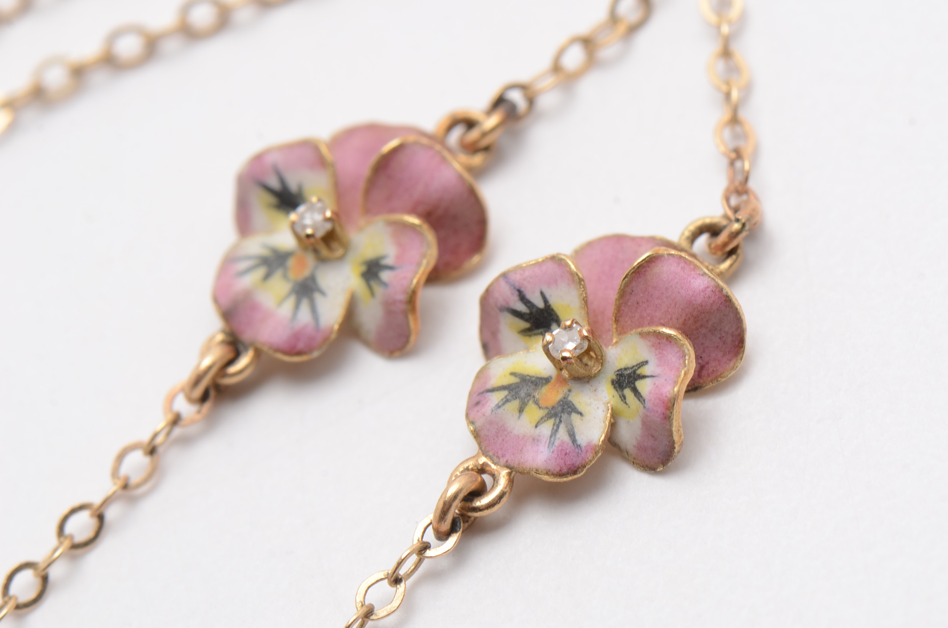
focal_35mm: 143
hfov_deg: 14.4
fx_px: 3746
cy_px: 308
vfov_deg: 9.6
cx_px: 522
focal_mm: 85
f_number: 14
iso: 200
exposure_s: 1/125
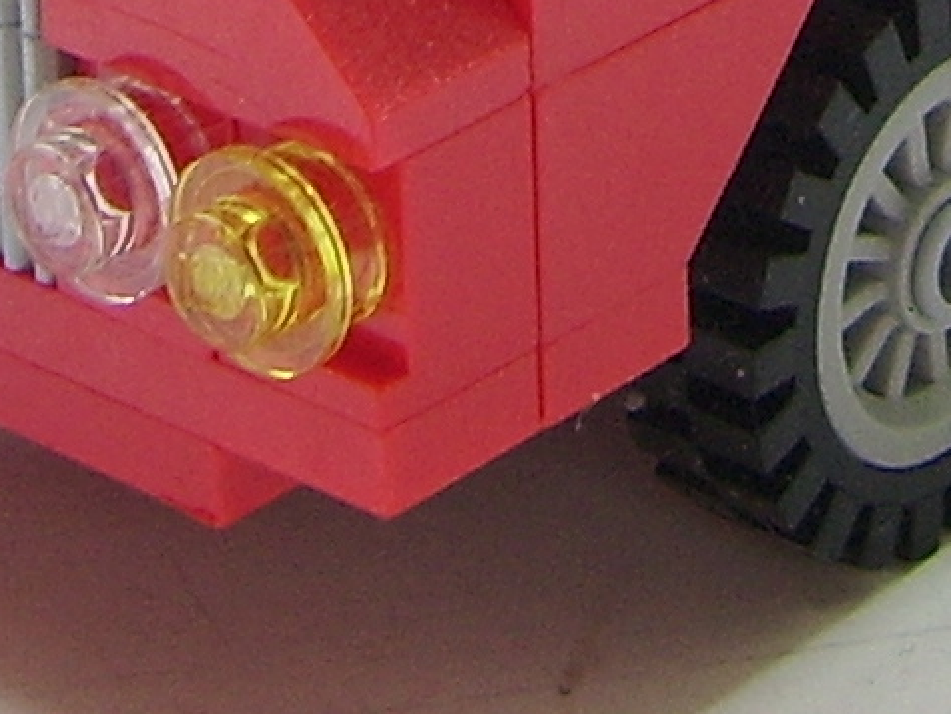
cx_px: 664
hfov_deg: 10.4
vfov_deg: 7.2
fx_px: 5221
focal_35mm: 190
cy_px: -1223
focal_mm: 5.95
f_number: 2.8
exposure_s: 1/30
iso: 100
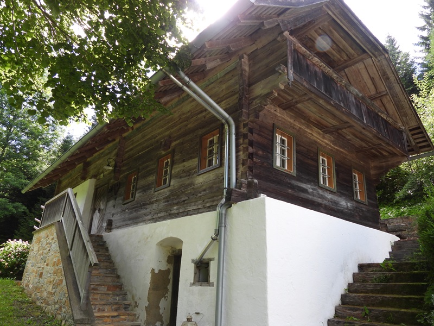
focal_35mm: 24
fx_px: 301
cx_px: 217
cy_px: 163
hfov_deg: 71.6
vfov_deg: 56.8
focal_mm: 4.3
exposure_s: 1/320
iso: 100
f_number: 2.8
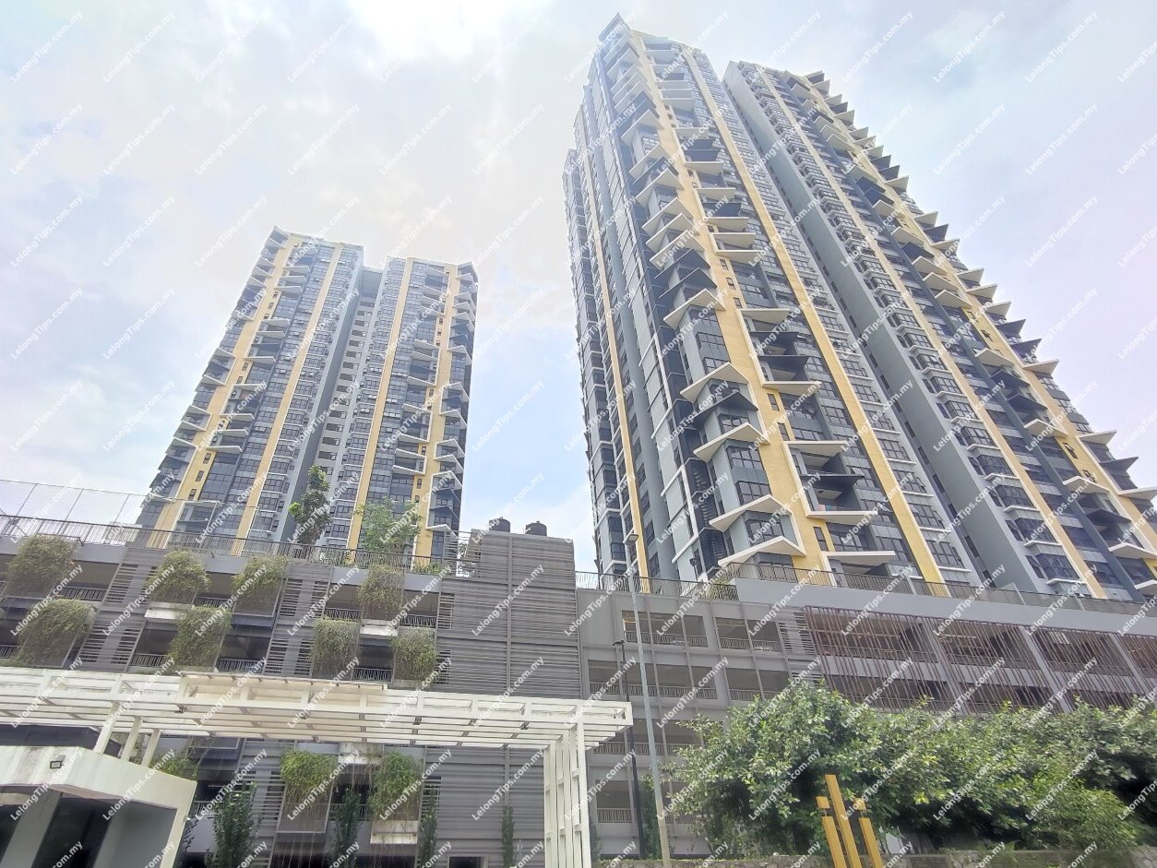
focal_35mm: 16
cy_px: 434
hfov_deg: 94.5
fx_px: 535
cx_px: 578
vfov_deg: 78.1
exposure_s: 1/544
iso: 50
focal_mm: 1.65
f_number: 2.2
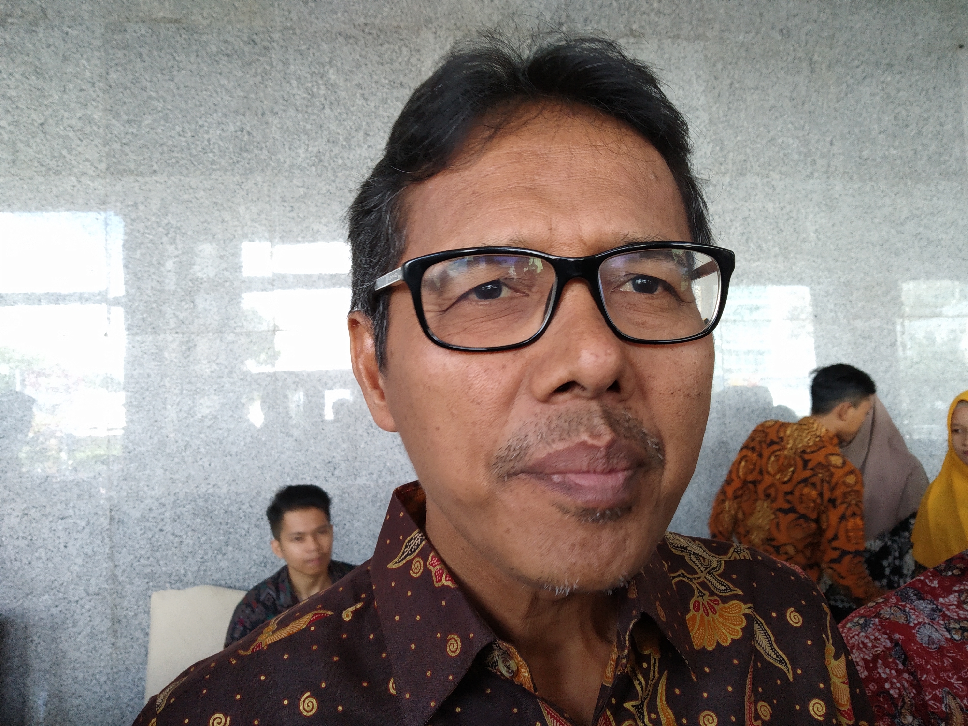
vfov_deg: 53.1
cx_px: 484
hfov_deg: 67.3
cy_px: 363
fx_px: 727
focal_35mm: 26
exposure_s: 1/33
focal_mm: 3.82
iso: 250
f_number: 2.2
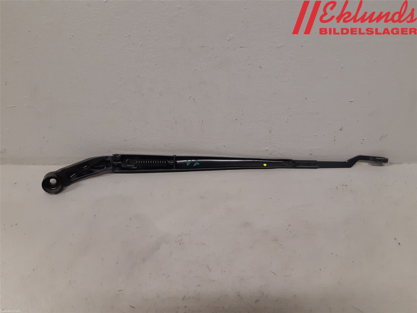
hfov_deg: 67.3
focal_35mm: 26
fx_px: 313
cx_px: 208
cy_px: 156
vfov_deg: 53.1
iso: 125
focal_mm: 3.93
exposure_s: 1/50
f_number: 1.7
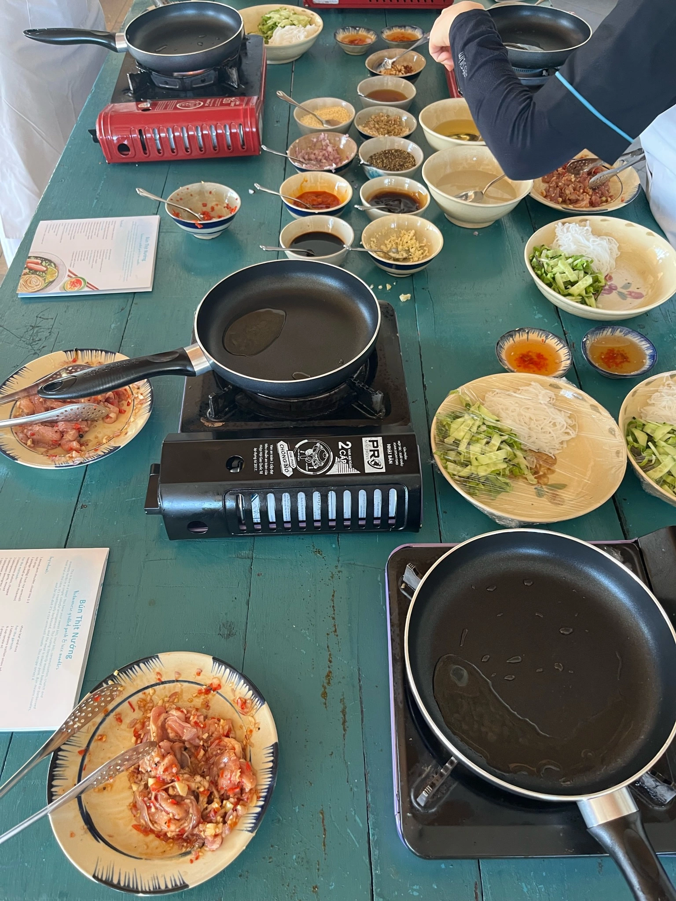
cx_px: 338
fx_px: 677
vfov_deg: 67.3
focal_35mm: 26
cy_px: 450
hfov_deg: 53.0
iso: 160
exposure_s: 1/60
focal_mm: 5.1
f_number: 1.6
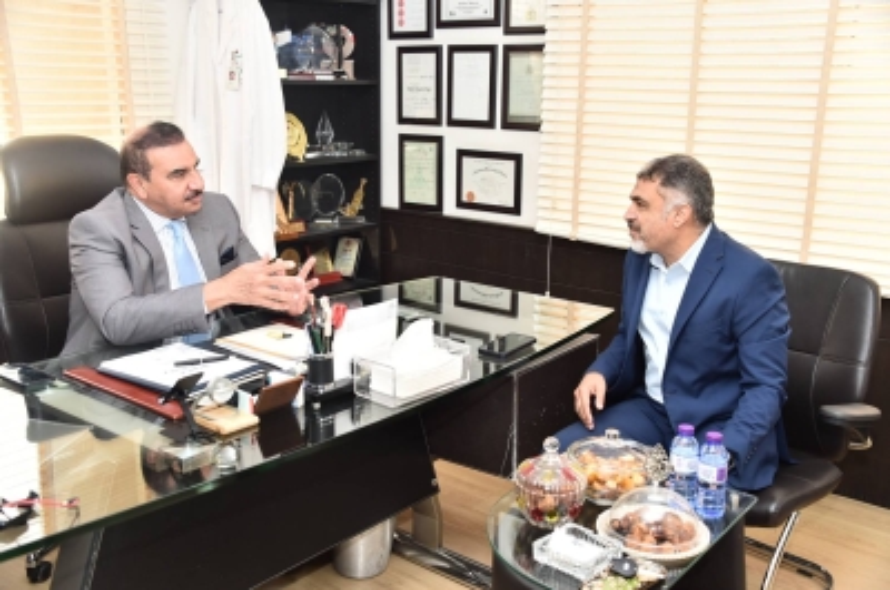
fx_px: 938
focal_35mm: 38
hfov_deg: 50.8
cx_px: 445
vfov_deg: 34.9
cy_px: 295
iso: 1250
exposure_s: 1/125
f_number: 4.5
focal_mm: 38
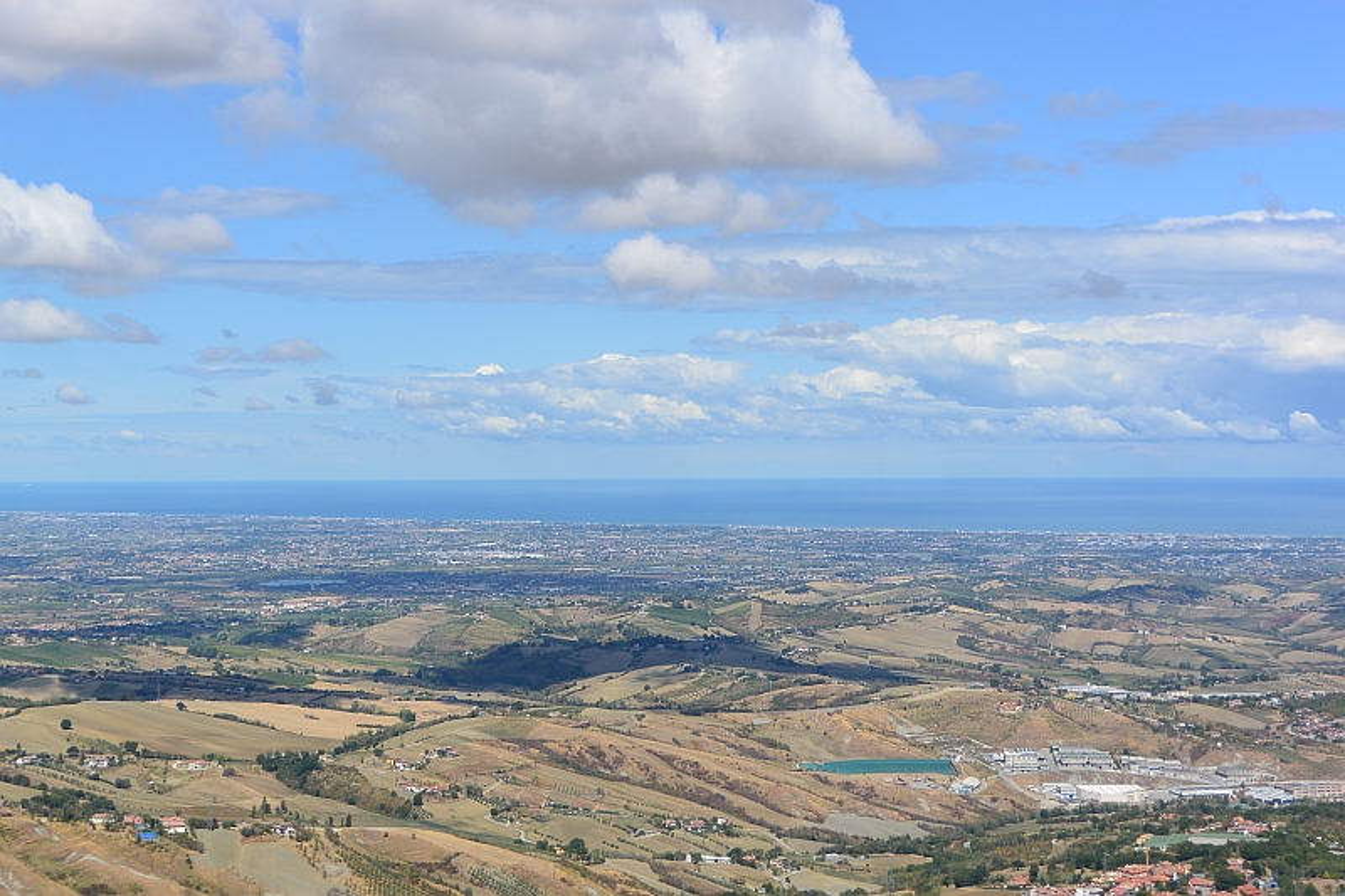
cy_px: 448
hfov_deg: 32.9
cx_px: 672
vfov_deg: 22.3
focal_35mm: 61
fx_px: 2278
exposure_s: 1/1600
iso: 160
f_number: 5.6
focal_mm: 22.7
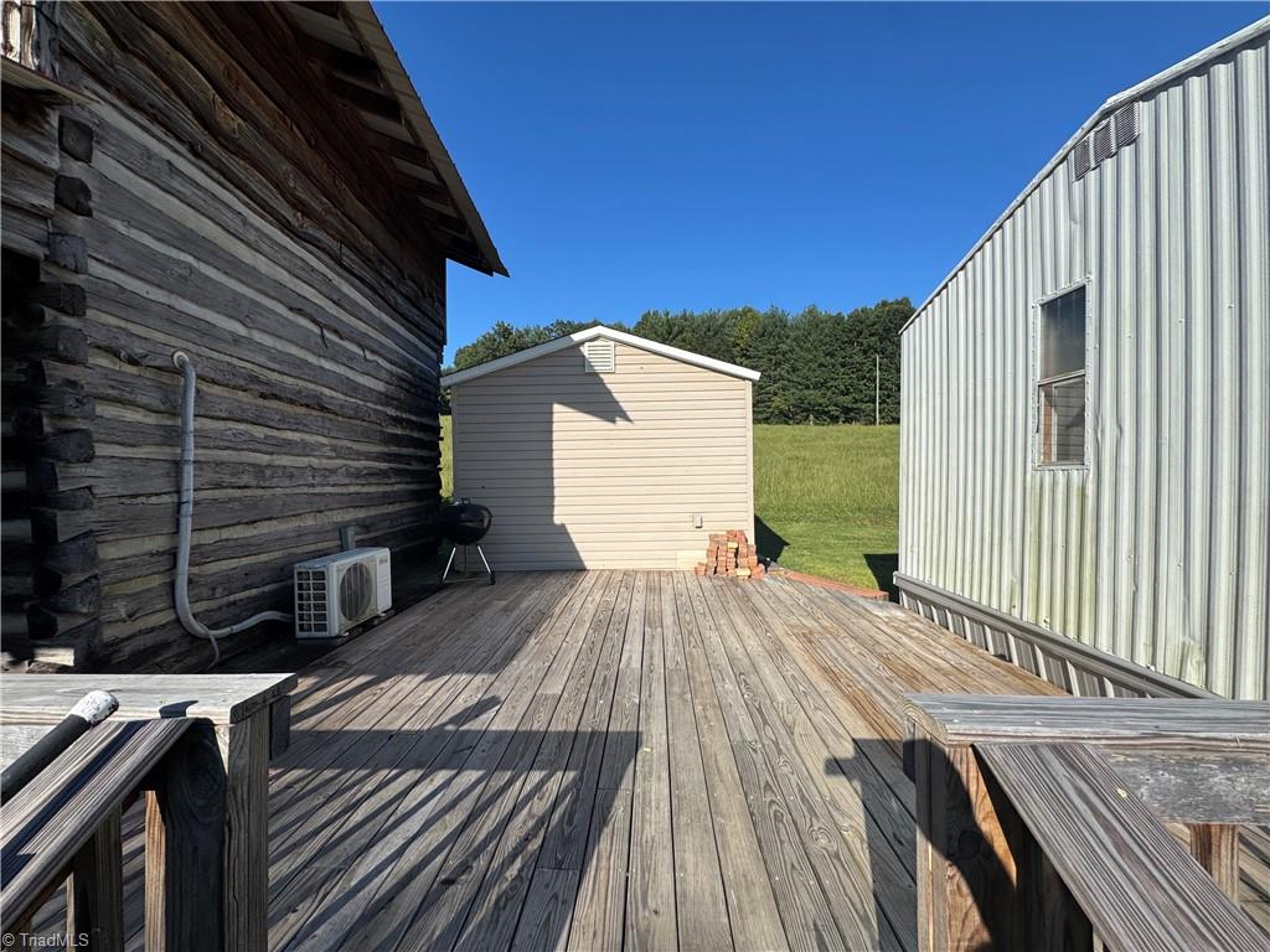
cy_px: 476
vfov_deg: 85.7
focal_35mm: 14
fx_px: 514
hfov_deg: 102.1
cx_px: 635
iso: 50
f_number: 2.2
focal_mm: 2.22
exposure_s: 1/2208
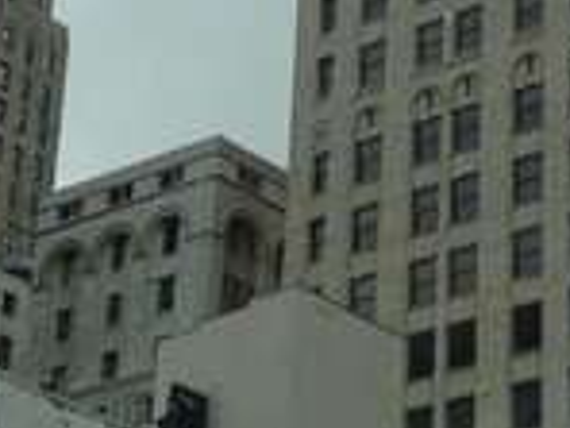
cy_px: -35
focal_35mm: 182
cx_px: 193
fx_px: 2997
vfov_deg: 8.1
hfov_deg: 10.9
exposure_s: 1/1004
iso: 50
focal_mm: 4.28
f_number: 2.4
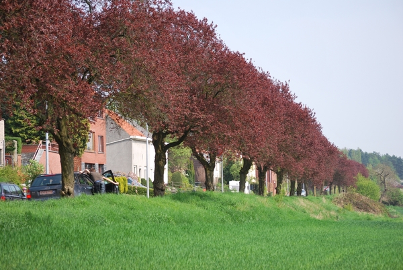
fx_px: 1210
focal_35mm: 108
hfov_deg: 18.9
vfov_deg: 12.7
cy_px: 135
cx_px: 202
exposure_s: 1/500
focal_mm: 72
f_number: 5.6
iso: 200
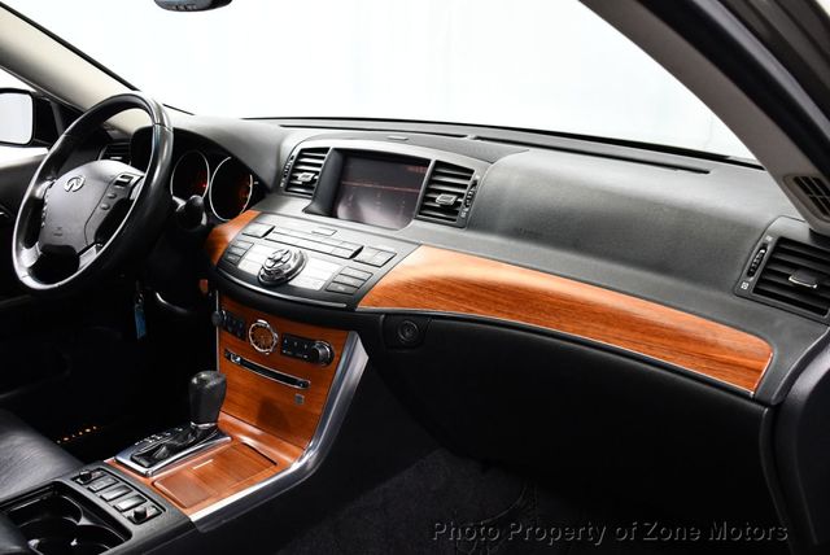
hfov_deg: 53.1
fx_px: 831
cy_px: 278
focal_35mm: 36
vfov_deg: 36.9
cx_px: 415
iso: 3200
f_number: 3.5
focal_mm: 18
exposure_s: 1/100
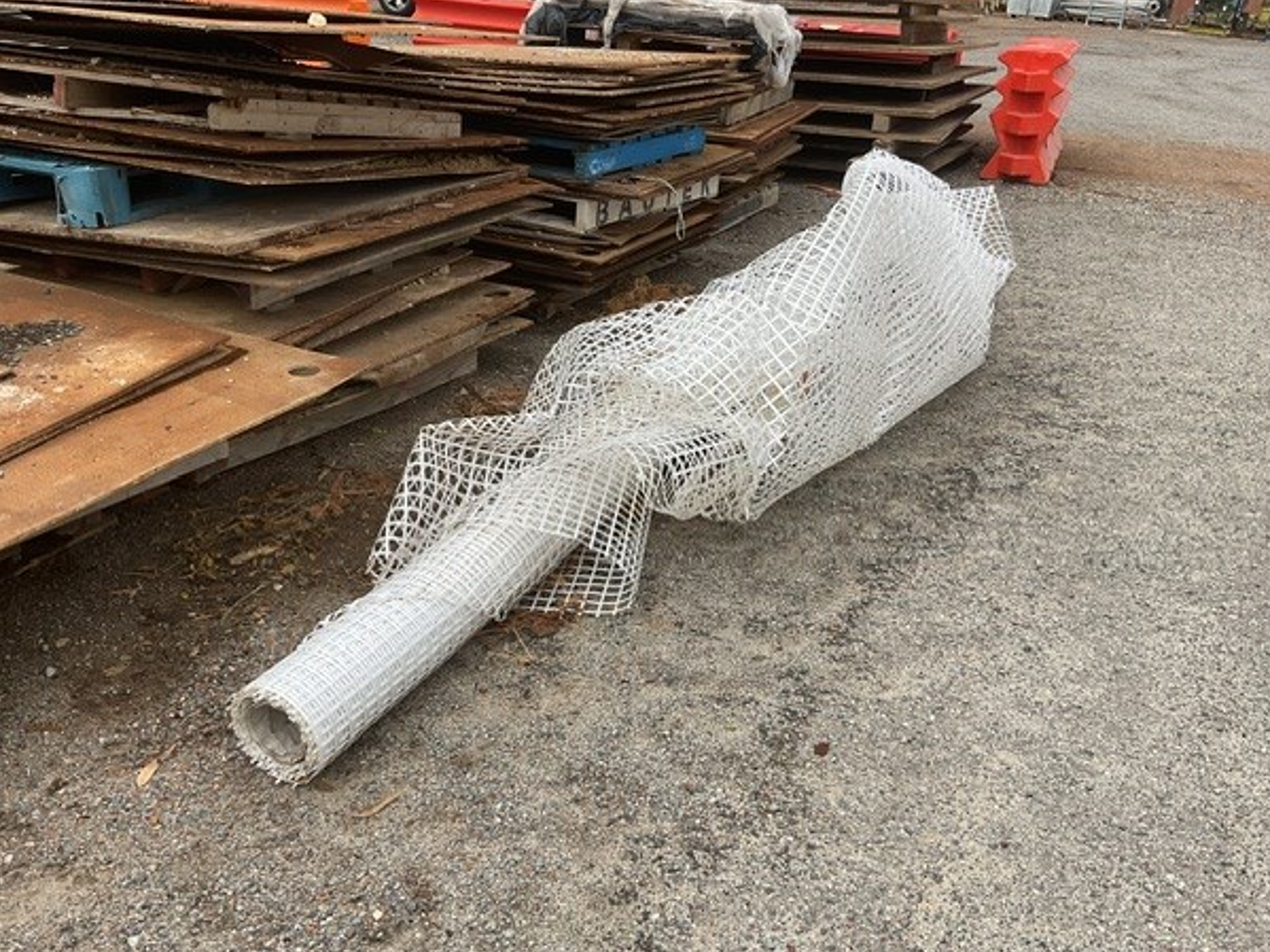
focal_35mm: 31
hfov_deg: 58.4
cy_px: 477
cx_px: 642
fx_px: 1137
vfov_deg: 45.4
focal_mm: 3
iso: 16
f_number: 1.8
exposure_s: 1/1577
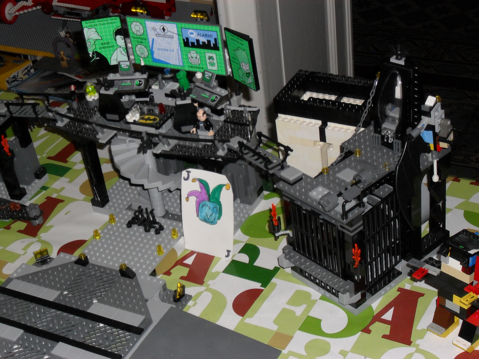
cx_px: 240
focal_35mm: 66
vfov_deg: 22.3
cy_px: 180
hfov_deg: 29.4
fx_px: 913
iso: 200
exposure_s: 1/60
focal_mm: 11.7
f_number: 4.6
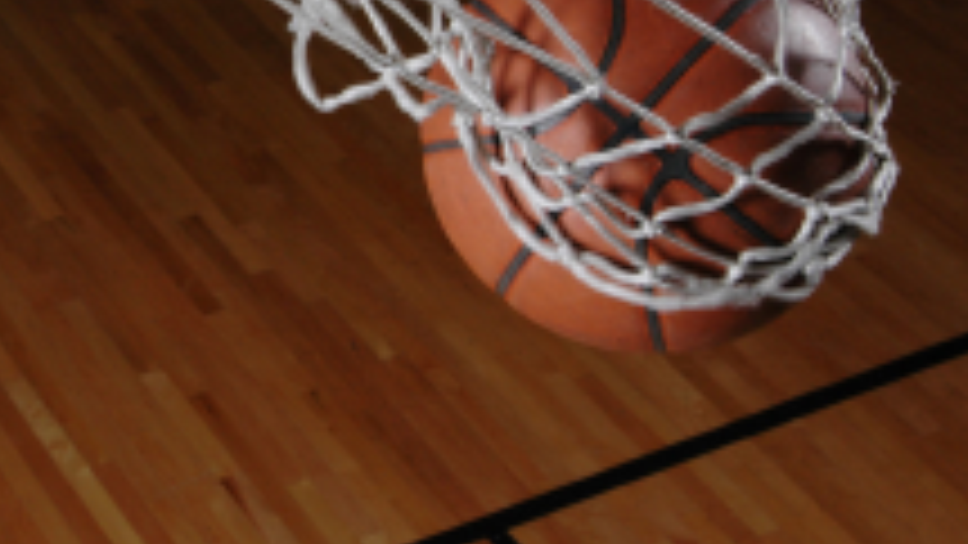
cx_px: 29
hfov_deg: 22.2
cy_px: -27
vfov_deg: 12.8
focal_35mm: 93
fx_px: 2387
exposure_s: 1/500
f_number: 9
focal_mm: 30
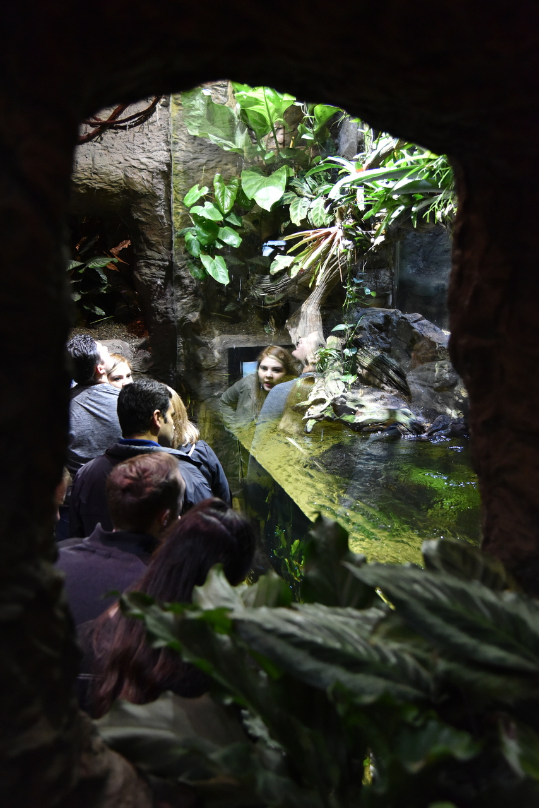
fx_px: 853
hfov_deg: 35.1
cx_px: 270
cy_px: 404
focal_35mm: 38
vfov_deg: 50.7
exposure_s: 1/80
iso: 3600
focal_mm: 38
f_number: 4
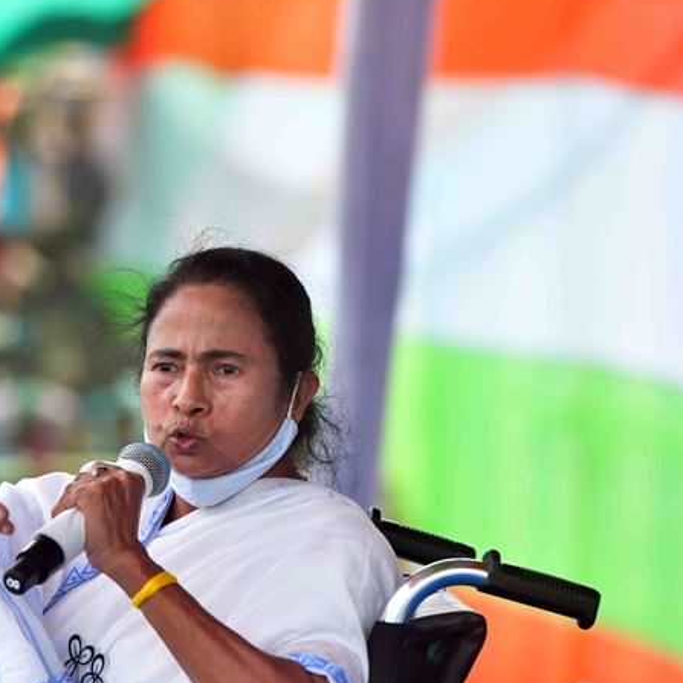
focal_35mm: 304
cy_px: 363
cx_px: 189
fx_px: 6786
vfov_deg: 5.8
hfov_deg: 5.8
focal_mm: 200
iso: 1000
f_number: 4.5
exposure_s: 1/1000
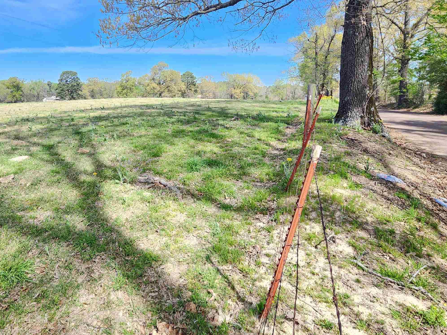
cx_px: 180
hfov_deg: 80.8
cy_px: 104
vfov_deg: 63.8
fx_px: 258
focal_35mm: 20
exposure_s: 1/358
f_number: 2.2
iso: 50
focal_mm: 2.2
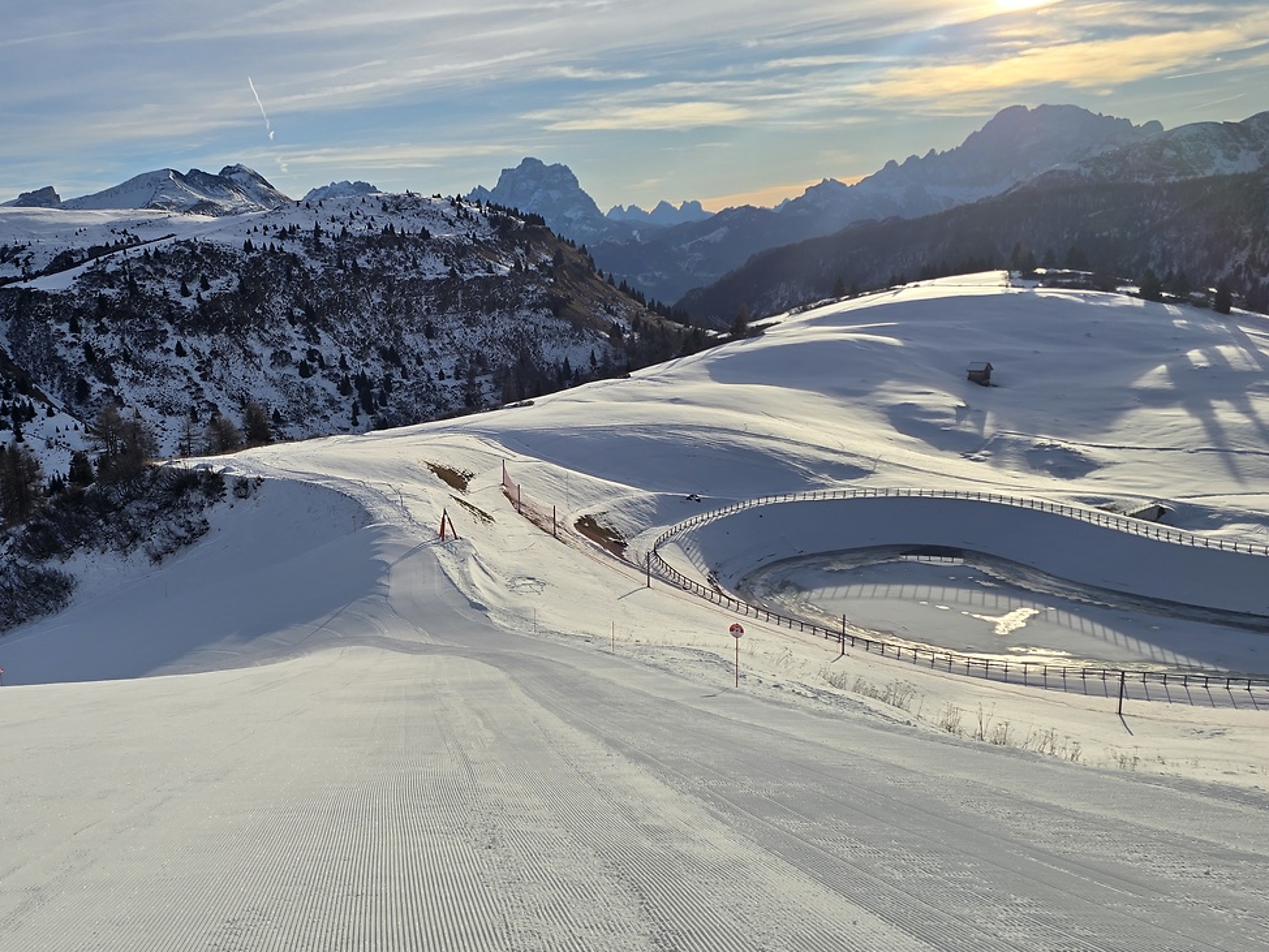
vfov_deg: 41.7
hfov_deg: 52.4
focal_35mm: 34
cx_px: 373
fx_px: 1247
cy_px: 553
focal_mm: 6.3
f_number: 1.7
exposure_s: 1/2993
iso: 12
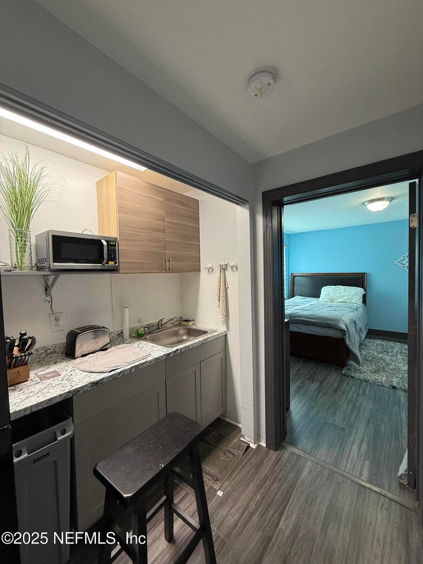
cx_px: 212
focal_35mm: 14
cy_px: 282
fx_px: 228
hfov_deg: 85.7
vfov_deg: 102.1
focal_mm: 2.22
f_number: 2.2
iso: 200
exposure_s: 1/60
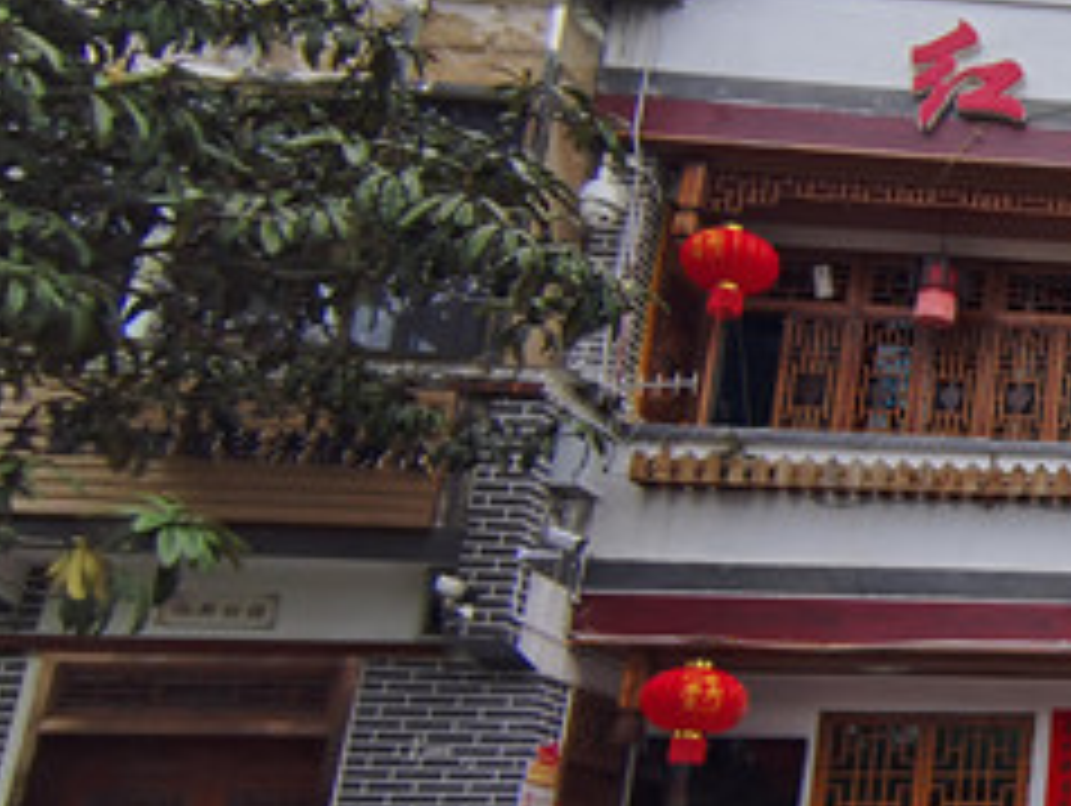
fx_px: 1549
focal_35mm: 50
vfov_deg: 29.1
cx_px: 1526
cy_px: 484
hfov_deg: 28.2
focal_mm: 2.2
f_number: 2.2
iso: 50
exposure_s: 1/1901
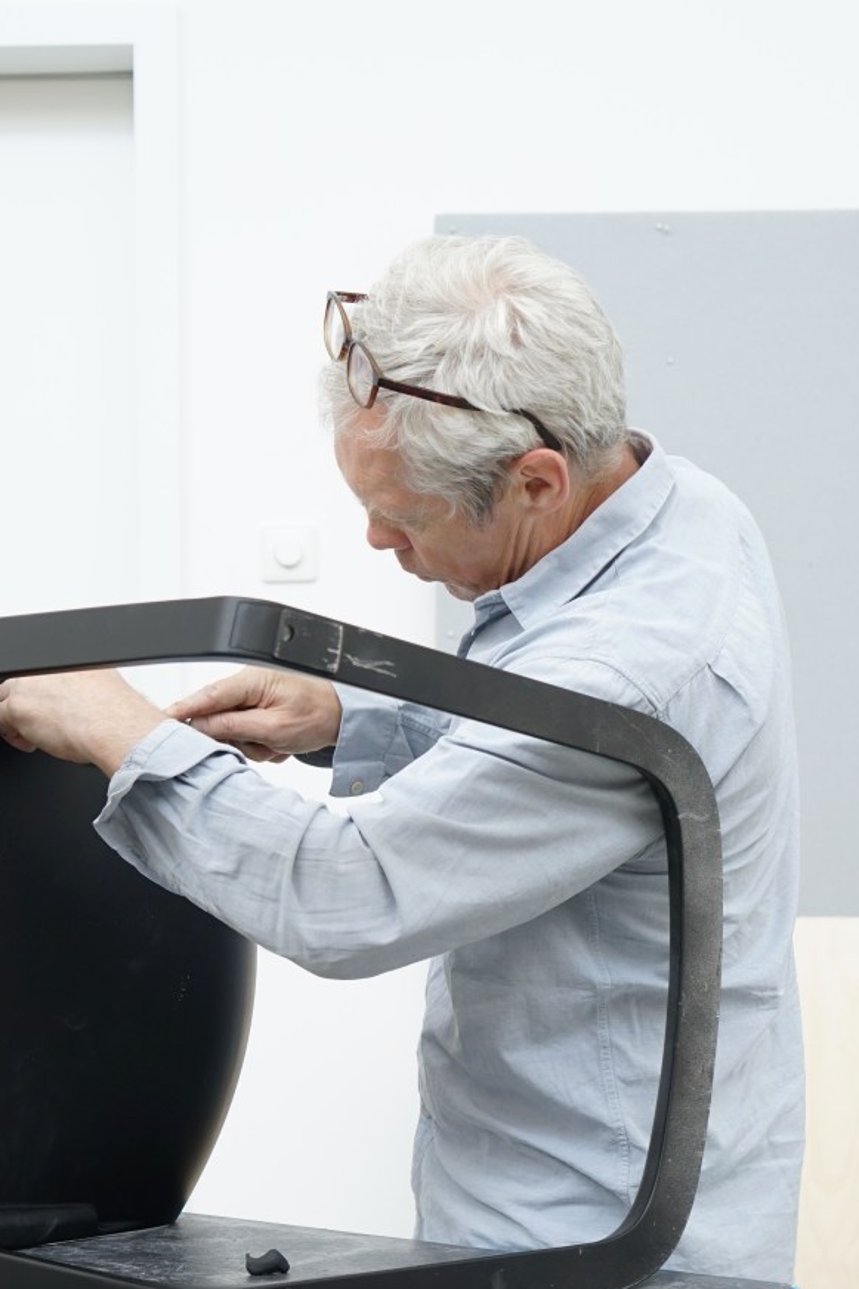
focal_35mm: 74
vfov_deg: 27.2
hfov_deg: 18.4
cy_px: 844
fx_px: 2649
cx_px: 355
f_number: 4.5
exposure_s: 1/30
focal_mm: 43
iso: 400
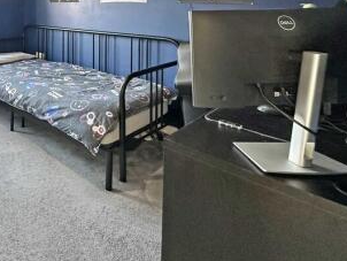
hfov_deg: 56.1
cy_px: 63
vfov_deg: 49.2
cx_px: 33
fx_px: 271
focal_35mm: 27
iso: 200
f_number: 2.2
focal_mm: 2.22
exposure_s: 1/50
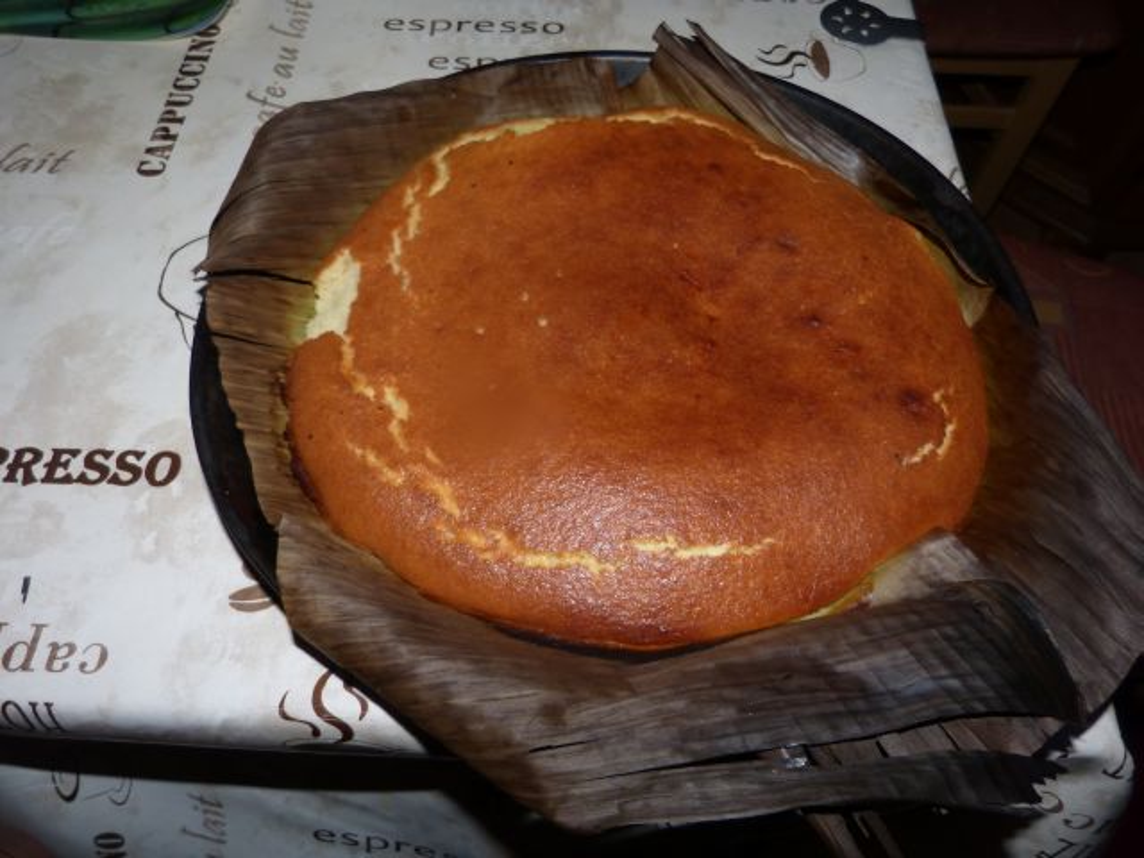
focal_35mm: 25
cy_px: 429
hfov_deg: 69.4
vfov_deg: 54.9
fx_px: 826
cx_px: 572
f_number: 2.8
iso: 100
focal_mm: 4.5
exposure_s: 1/60
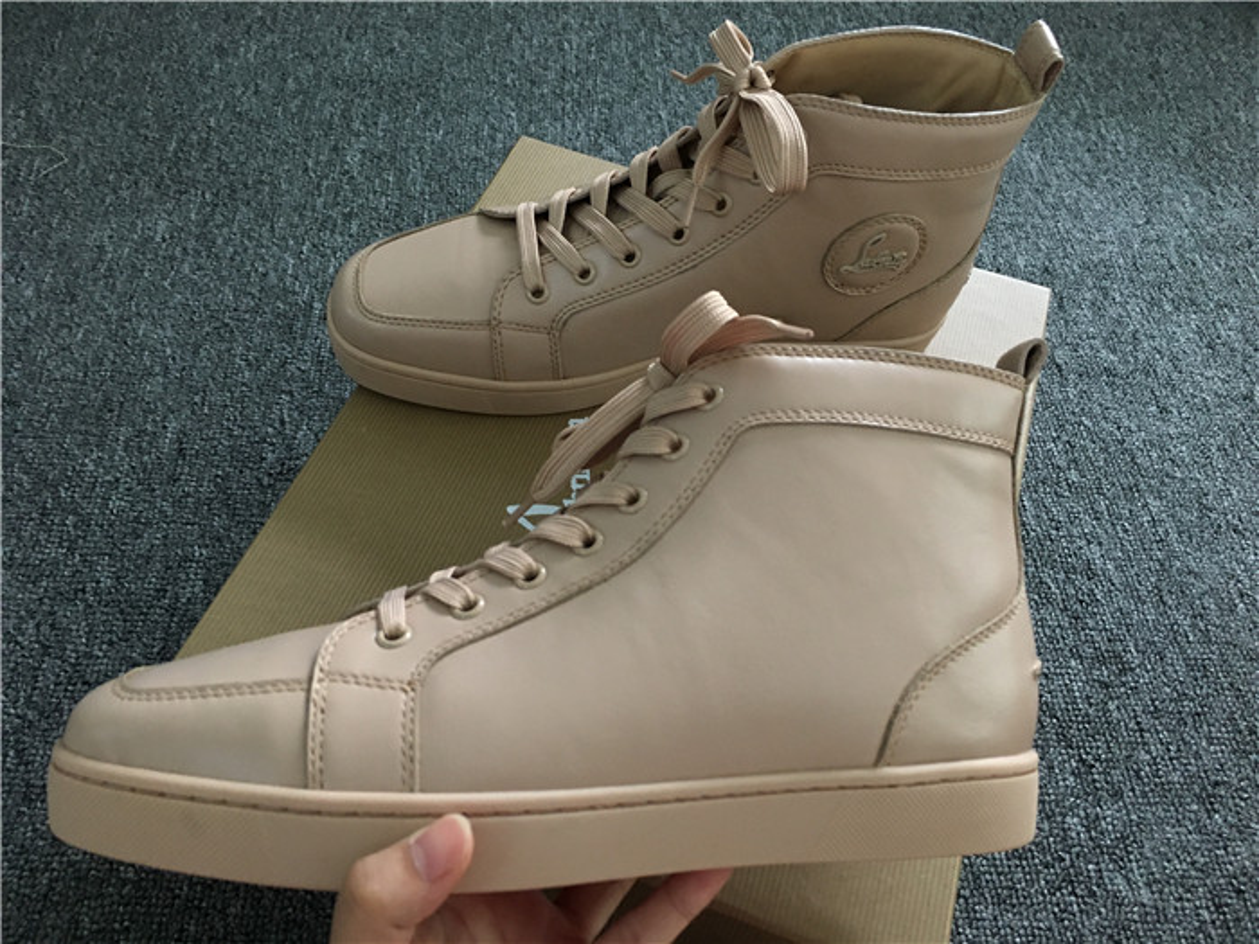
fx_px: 1055
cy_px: 472
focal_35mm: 29
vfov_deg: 48.2
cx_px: 630
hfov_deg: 61.7
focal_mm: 4.15
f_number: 2.2
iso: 160
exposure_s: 1/33
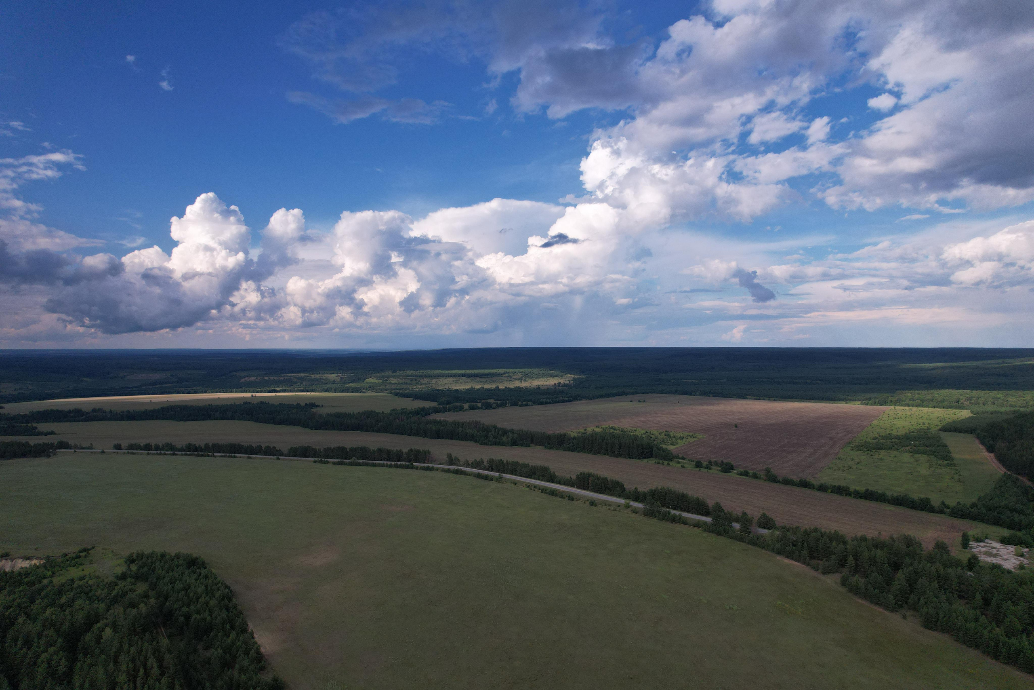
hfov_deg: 78.6
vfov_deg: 57.2
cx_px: 517
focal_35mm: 22
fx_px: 632
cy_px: 345
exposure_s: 1/240
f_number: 2.8
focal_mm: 8.38
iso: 200
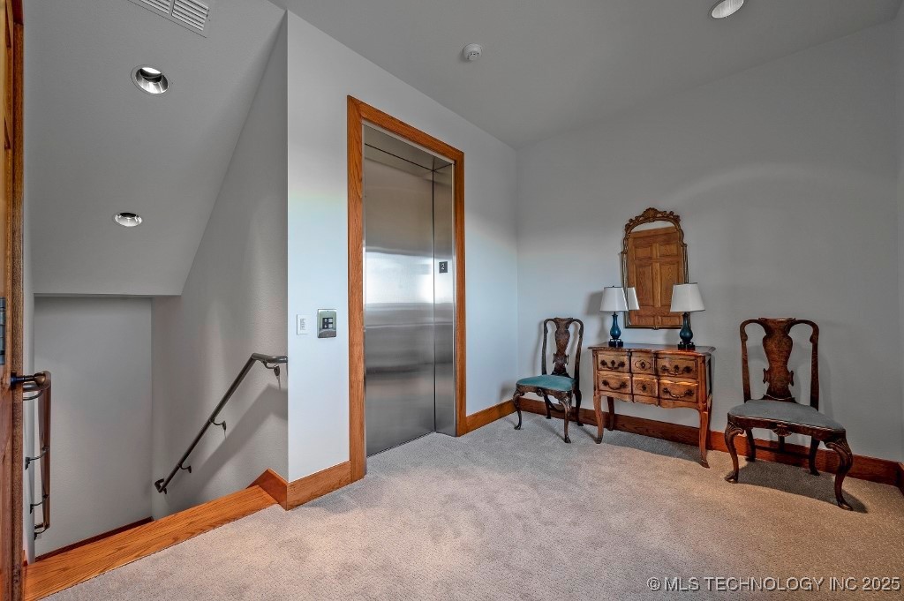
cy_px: 300
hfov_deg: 104.3
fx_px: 351
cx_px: 452
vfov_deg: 81.1
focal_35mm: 14
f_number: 8
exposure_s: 1/6
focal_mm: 14
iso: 100
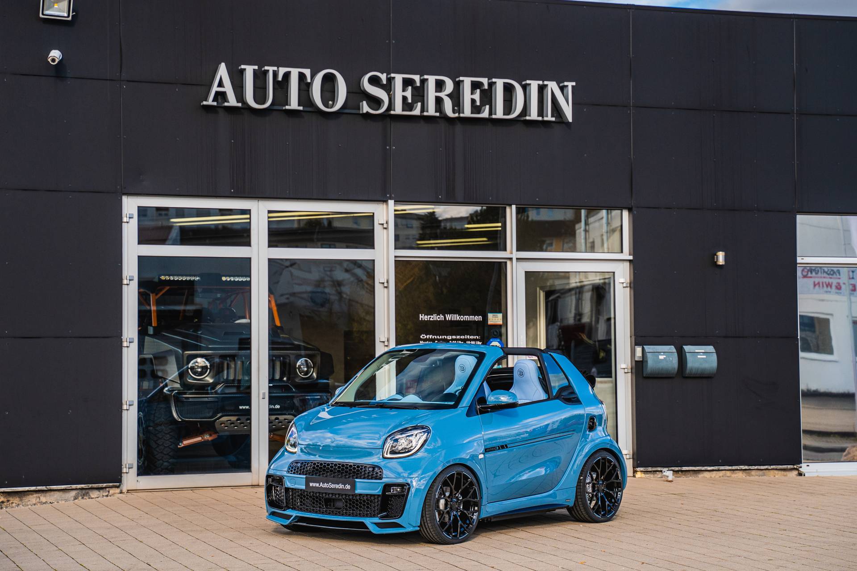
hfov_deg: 29.7
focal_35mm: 68
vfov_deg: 20.0
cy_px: 286
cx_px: 428
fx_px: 1619
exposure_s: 1/800
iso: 1000
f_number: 4.5
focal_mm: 68
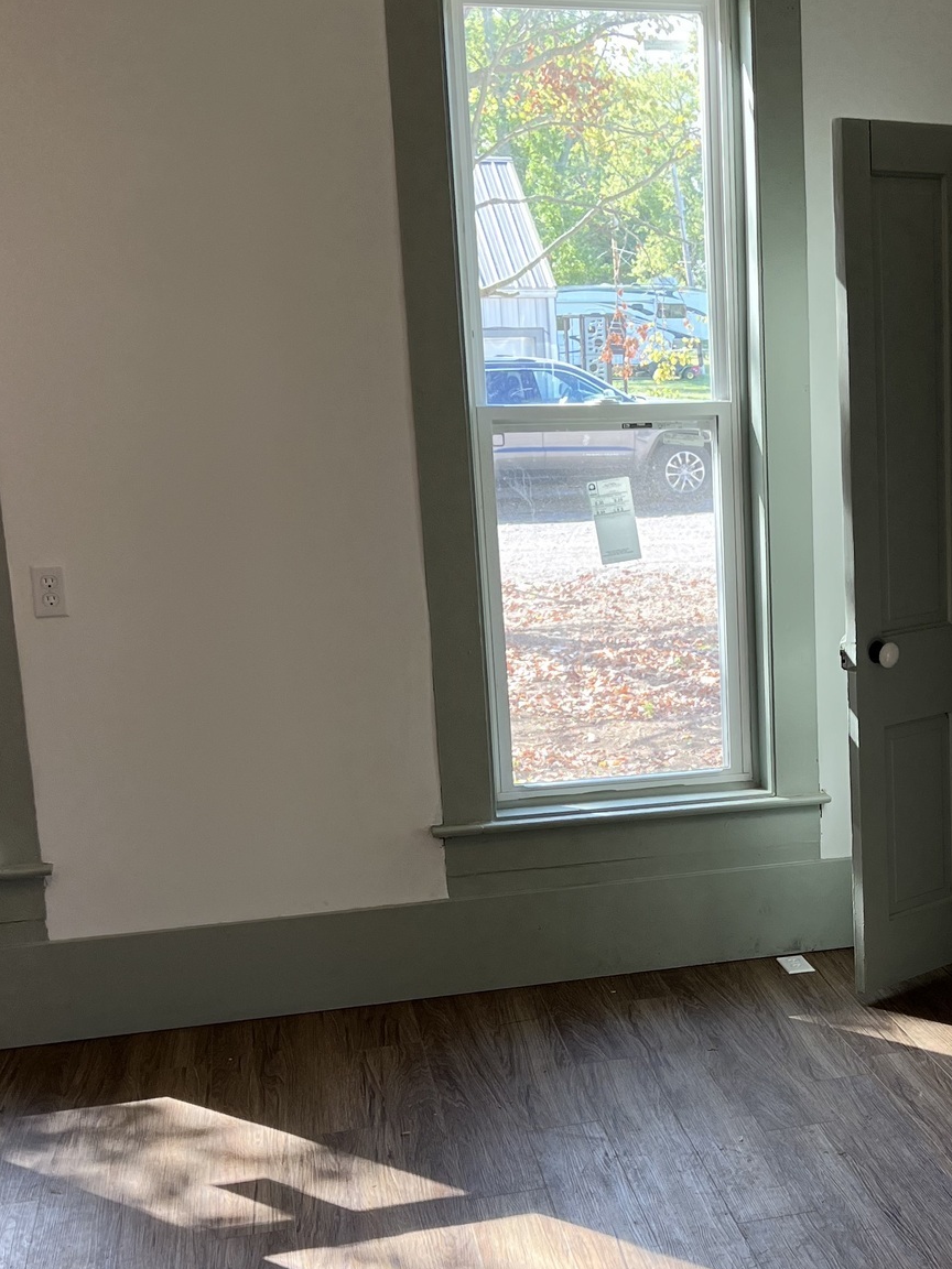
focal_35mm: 52
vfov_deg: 36.7
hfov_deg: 27.1
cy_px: 763
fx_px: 1907
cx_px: 845
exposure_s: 1/120
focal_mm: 5.7
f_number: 1.5
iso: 64
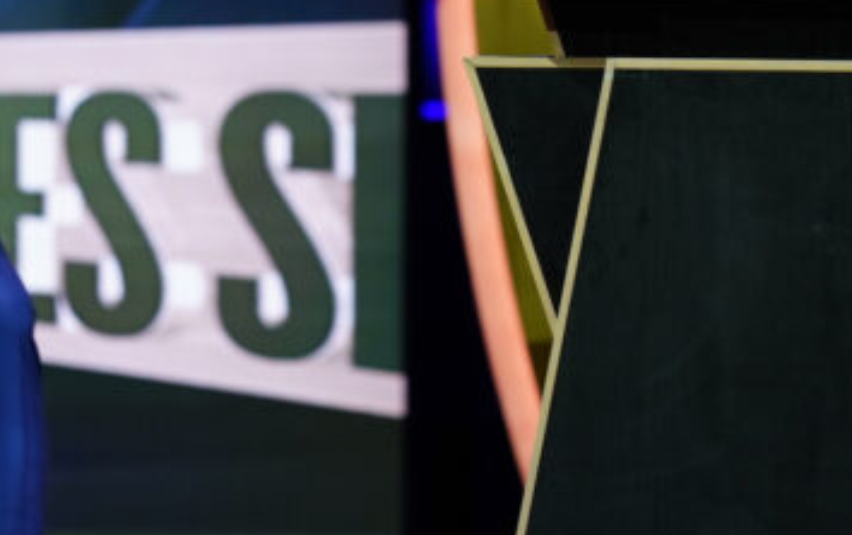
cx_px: 426
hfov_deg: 2.0
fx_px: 24055
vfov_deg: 1.3
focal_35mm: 1035
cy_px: 58
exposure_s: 1/250
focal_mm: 400
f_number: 2.8
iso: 1600
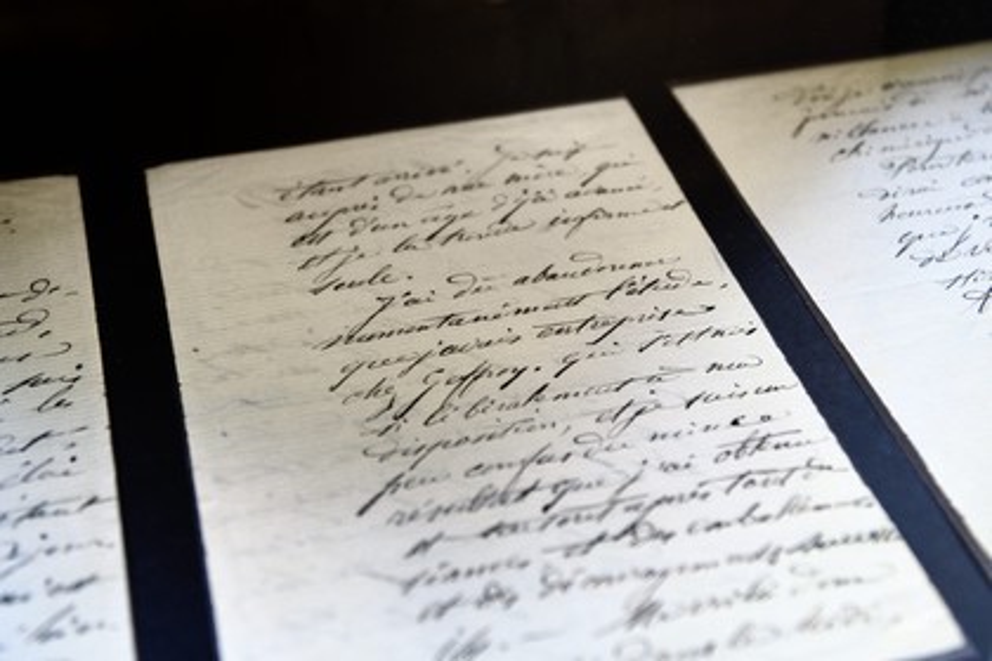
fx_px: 1433
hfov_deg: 38.2
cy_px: 330
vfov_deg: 26.0
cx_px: 496
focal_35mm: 52
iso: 800
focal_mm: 52
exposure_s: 1/40
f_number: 4
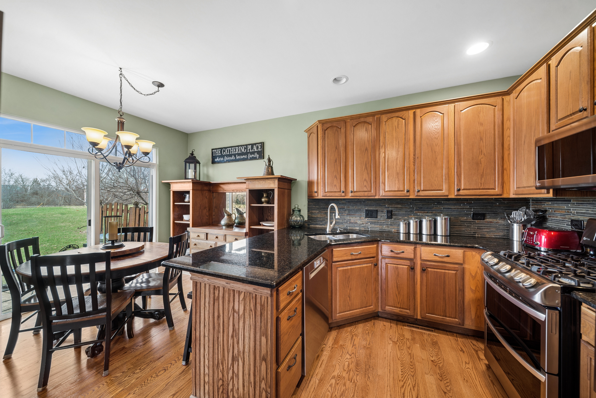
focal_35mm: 15
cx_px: 298
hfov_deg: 100.4
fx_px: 248
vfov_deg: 77.4
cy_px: 199
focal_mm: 15
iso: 400
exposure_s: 1/8
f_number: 8
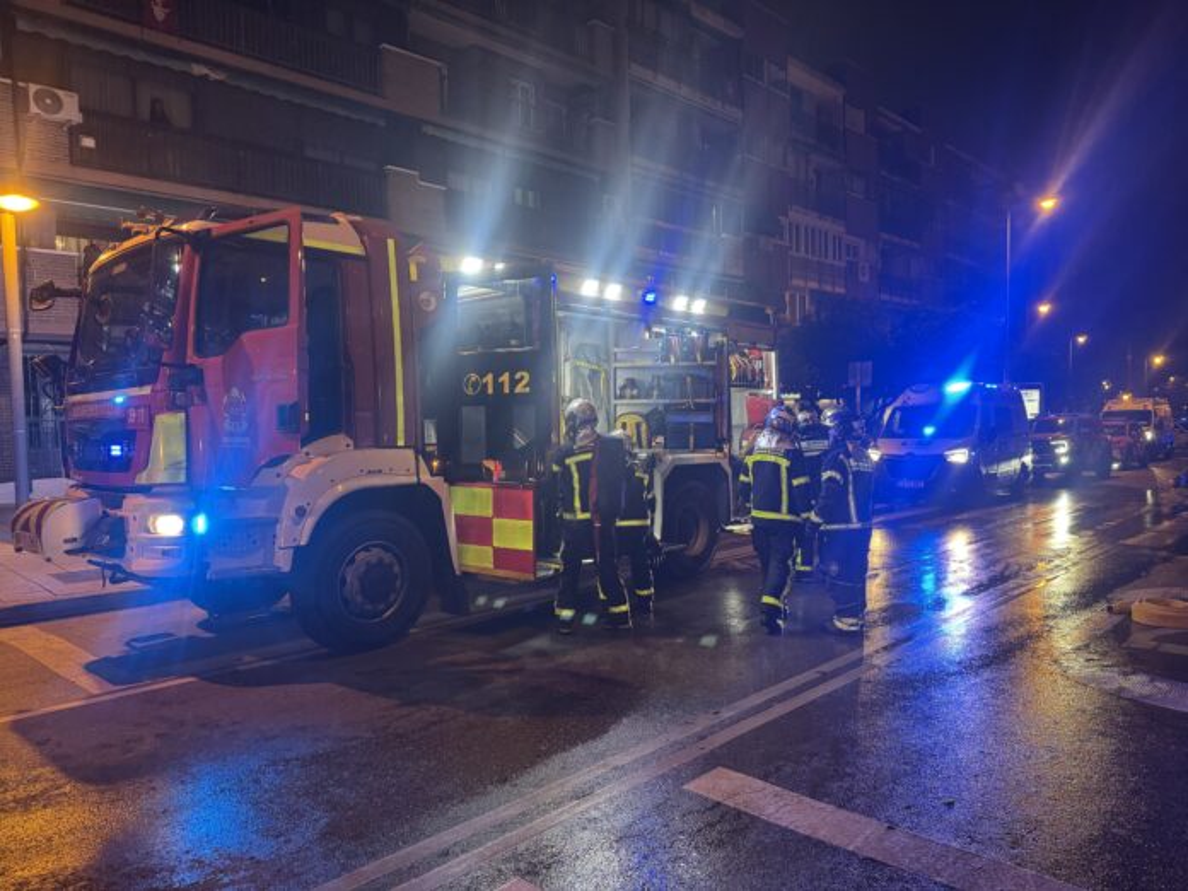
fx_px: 824
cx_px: 594
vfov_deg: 56.8
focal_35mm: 24
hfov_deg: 71.6
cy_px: 446
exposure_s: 1/51
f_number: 1.78
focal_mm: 6.76
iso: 320
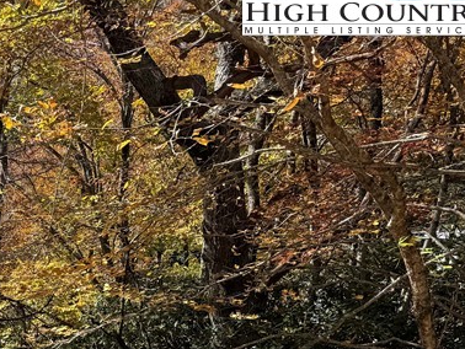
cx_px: -137
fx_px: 874
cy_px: 445
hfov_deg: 25.7
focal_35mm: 65
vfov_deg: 20.7
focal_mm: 6.76
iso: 80
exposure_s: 1/1493
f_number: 1.78
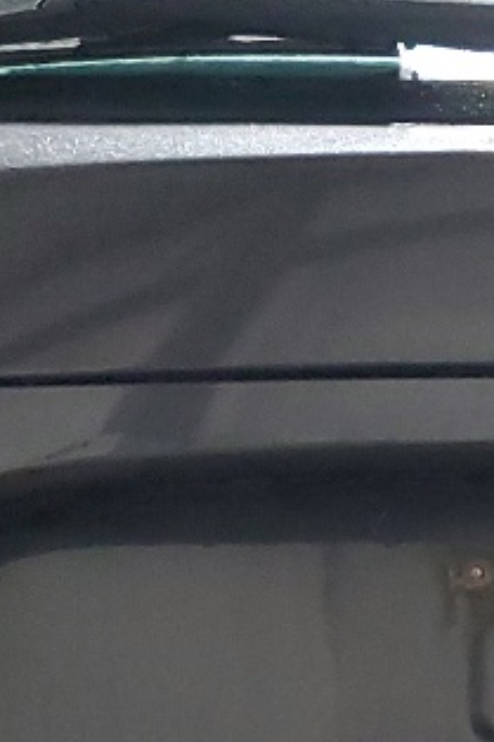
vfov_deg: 14.6
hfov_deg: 9.6
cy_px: 770
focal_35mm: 138
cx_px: 773
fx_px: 2843
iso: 362
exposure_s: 1/60.2
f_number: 1.5
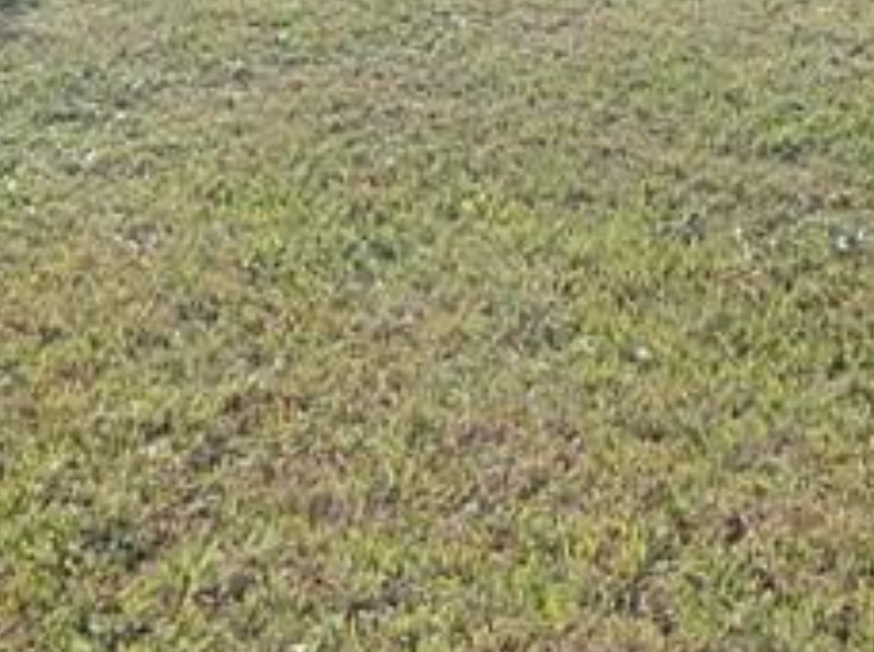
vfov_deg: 12.6
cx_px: 523
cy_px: -644
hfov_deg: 19.1
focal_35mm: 103
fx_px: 2597
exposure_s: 1/400
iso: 125
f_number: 6
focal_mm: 4
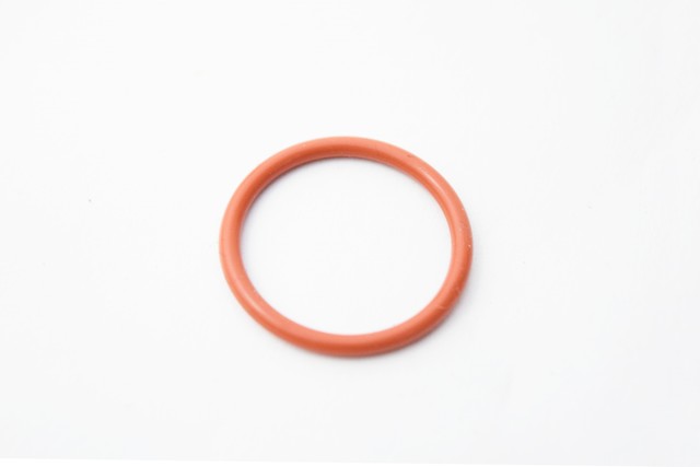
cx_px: 350
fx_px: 1604
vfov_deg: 16.6
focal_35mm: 82
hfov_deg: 24.6
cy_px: 234
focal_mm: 55
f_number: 5.6
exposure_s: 1/60
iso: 1250
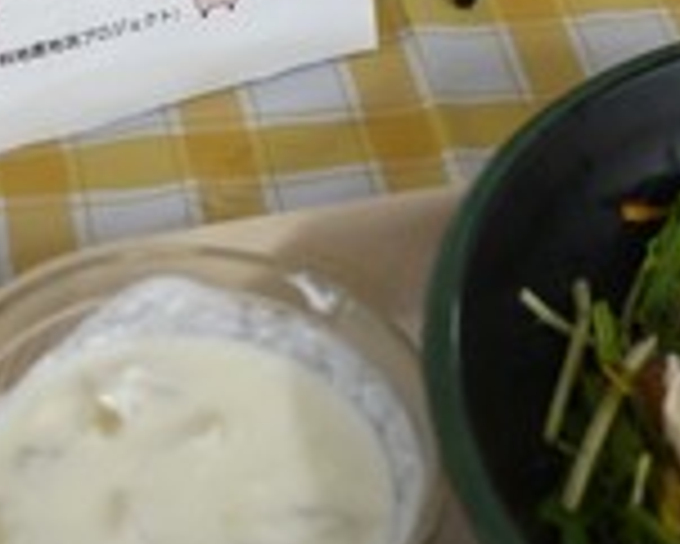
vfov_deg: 11.5
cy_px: -236
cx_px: 486
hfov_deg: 14.9
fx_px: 2598
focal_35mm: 129
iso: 100
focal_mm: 20
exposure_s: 1/30
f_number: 1.7
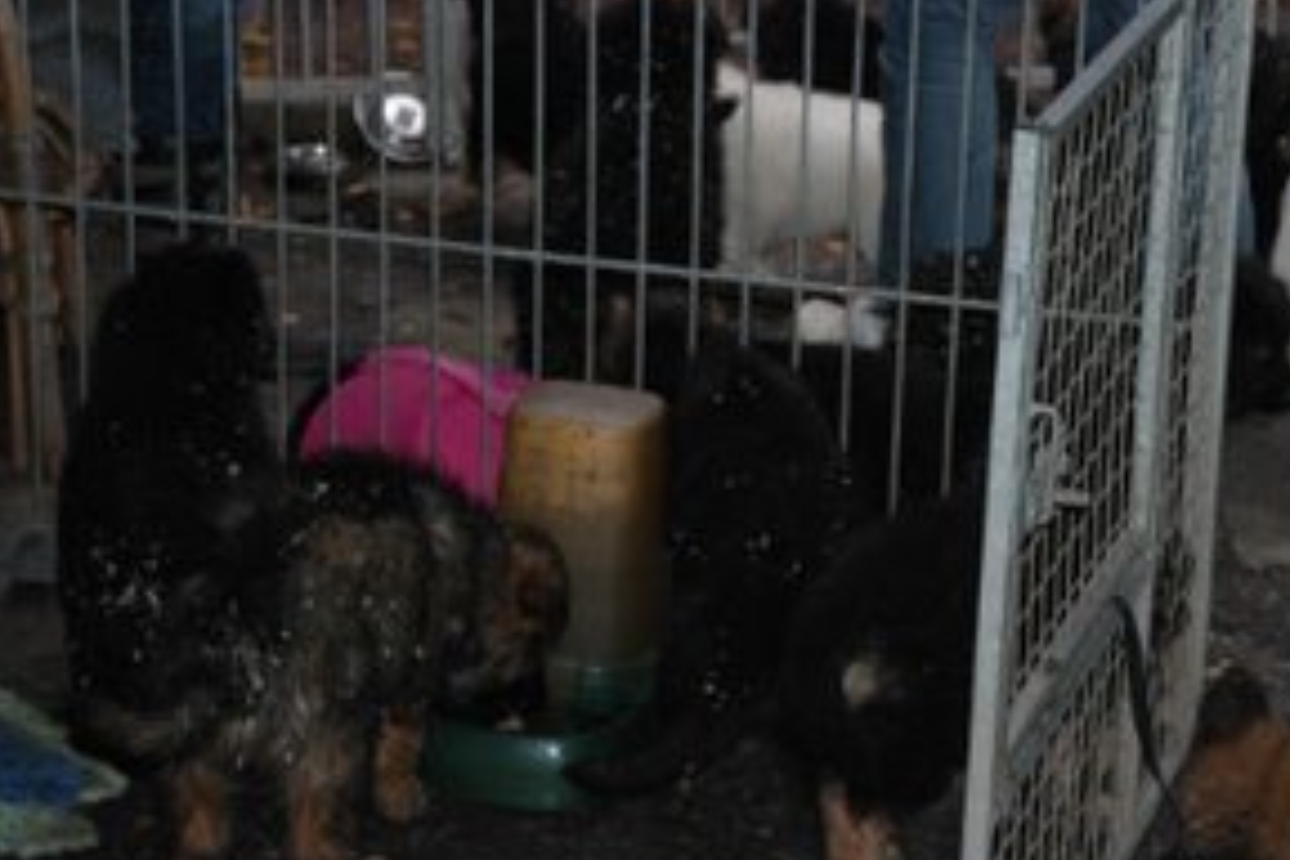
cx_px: 1066
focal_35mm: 110
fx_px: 3941
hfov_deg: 18.4
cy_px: 417
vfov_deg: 12.5
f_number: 4.5
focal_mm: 44
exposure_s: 1/60
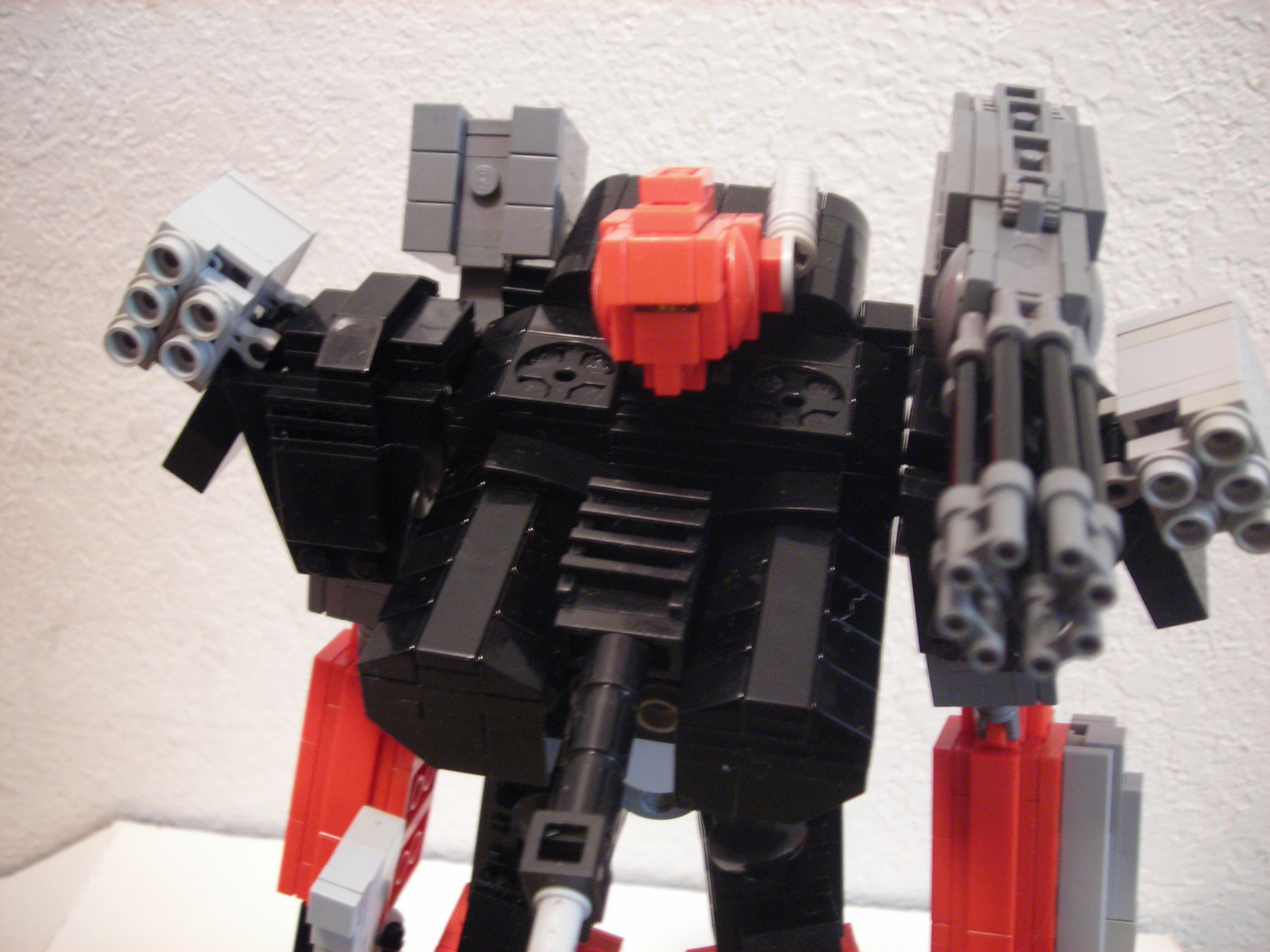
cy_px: 476
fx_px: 1394
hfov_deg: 49.0
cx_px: 635
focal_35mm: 38
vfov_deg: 37.7
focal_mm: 6.3
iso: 200
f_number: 3.2
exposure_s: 1/1.8
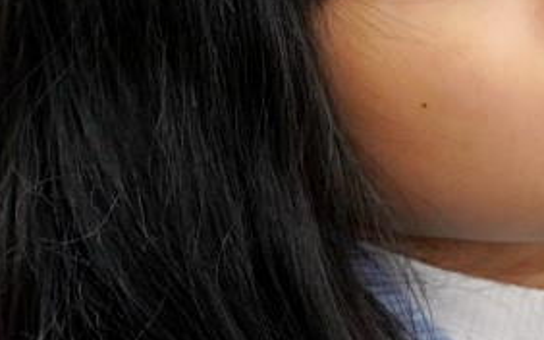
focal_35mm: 651
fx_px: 9648
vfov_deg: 2.0
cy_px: 29
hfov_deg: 3.2
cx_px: 523
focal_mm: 200
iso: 6400
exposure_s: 1/250
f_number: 4
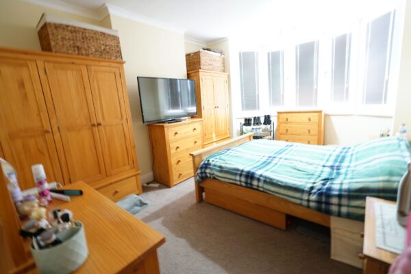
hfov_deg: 96.7
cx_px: 206
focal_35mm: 16
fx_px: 183
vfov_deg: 73.7
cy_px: 137
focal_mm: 16
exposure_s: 1/3
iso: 500
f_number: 5
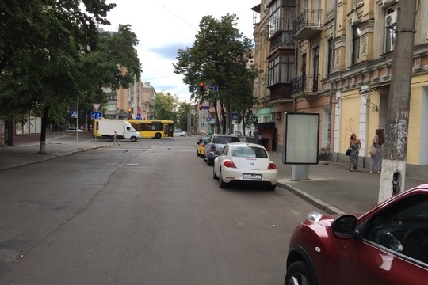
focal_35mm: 31
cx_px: 210
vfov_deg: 42.3
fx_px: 369
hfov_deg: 60.3
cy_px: 142
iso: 32
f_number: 2.2
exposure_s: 1/416
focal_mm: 4.15
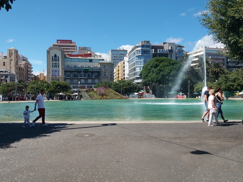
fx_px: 197
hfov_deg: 63.4
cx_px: 122
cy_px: 91
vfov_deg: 49.7
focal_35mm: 28
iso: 64
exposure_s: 1/1643
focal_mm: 3.7
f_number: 1.9
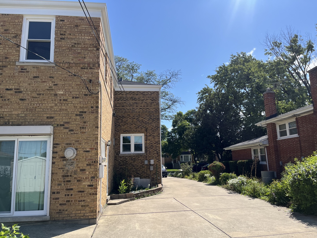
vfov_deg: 53.1
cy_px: 119
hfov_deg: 67.3
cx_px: 158
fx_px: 238
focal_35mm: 26
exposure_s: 1/3745
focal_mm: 5.1
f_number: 1.6
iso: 50
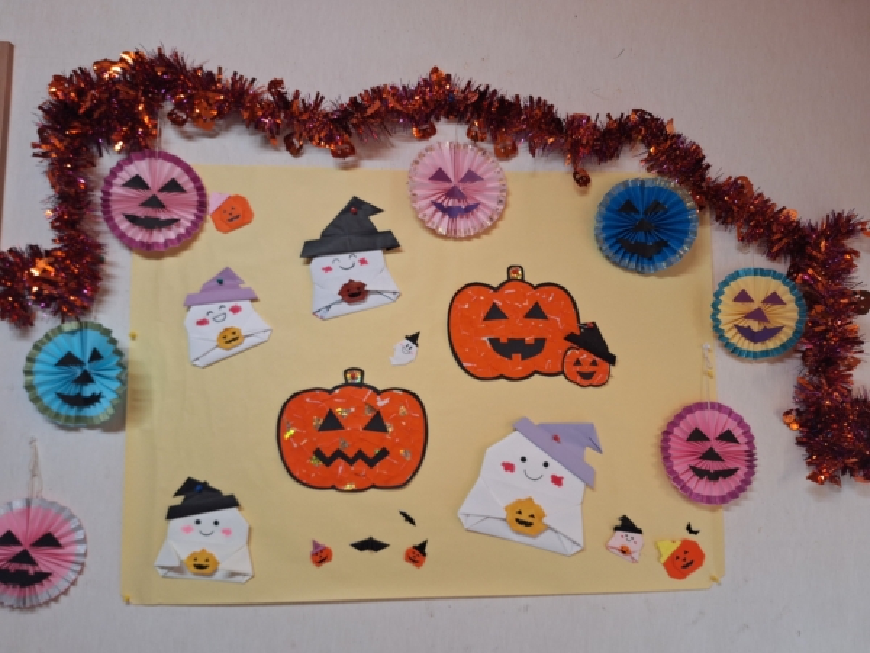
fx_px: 578
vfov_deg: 58.9
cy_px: 326
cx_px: 435
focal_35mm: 23
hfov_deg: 73.9
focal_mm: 5.54
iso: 125
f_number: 1.8
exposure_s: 1/50
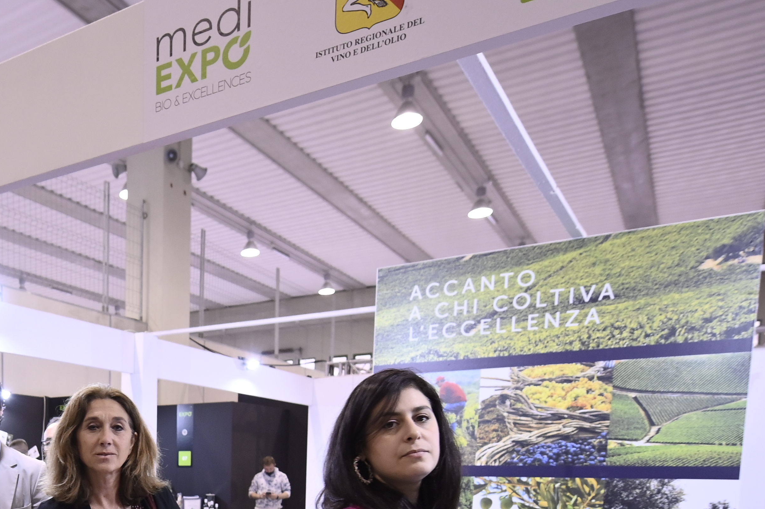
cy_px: 548
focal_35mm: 35
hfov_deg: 49.7
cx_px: 108
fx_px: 743
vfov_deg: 33.4
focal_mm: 14
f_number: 2.8
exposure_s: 1/125
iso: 1000
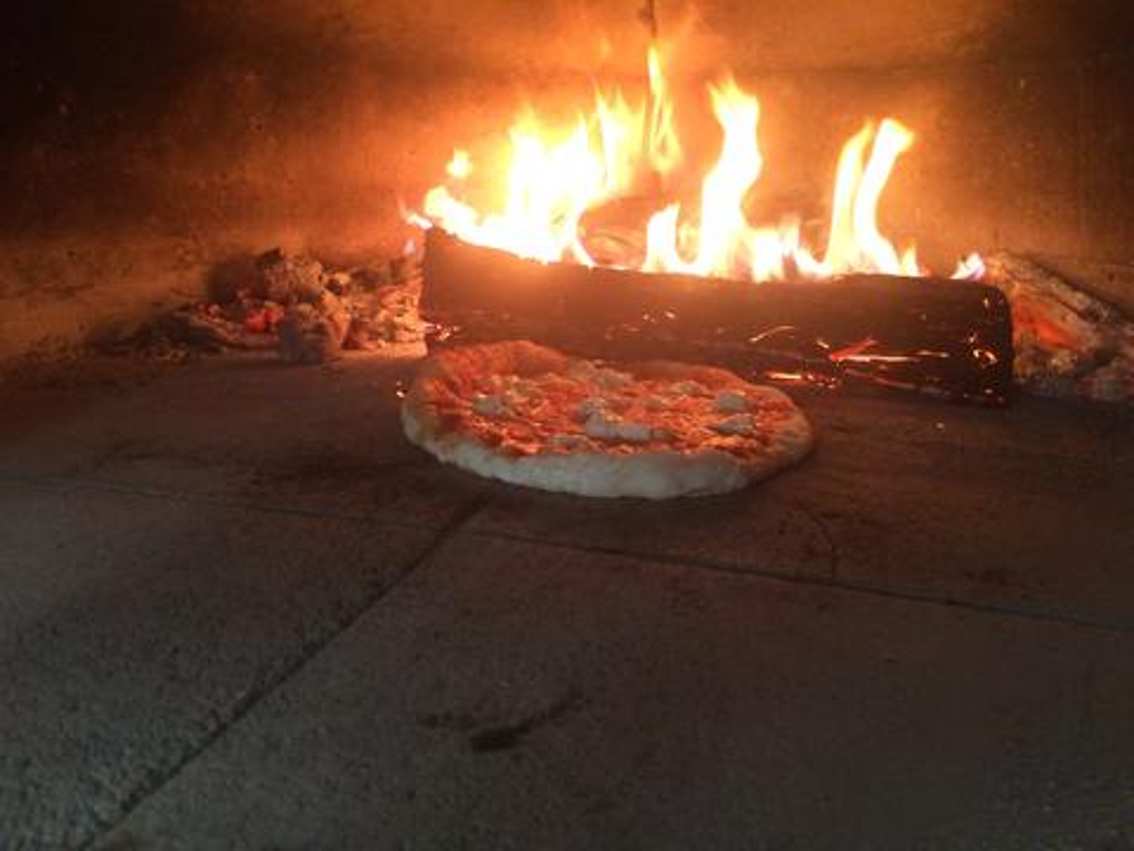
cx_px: 567
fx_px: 950
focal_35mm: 29
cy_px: 426
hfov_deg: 61.7
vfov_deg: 48.2
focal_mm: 4.15
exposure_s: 1/30
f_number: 2.2
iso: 250
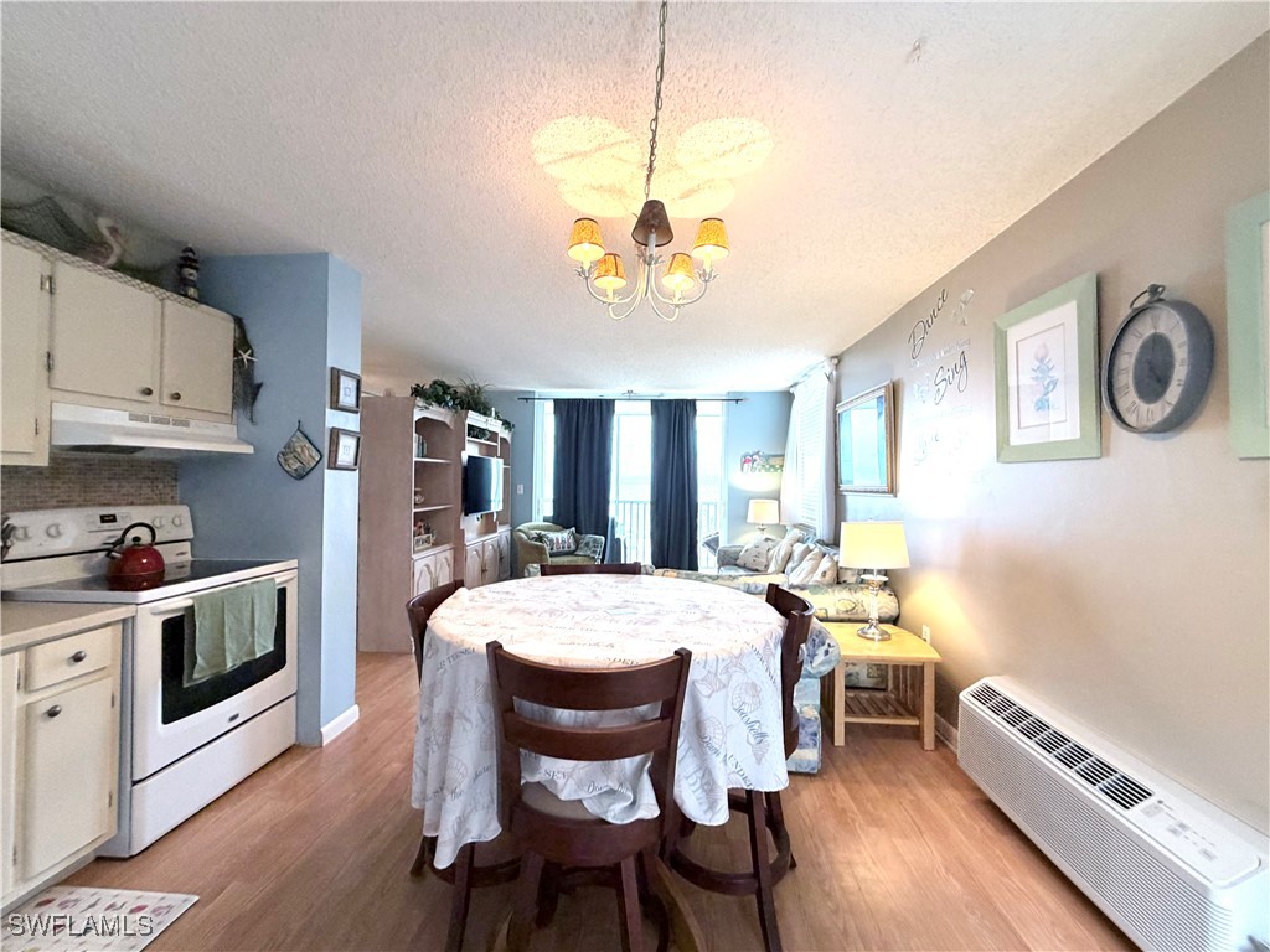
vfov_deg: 85.7
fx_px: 514
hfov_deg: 102.1
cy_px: 476
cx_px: 635
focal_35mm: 14
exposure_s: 1/60
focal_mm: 2.22
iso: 250
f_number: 2.2
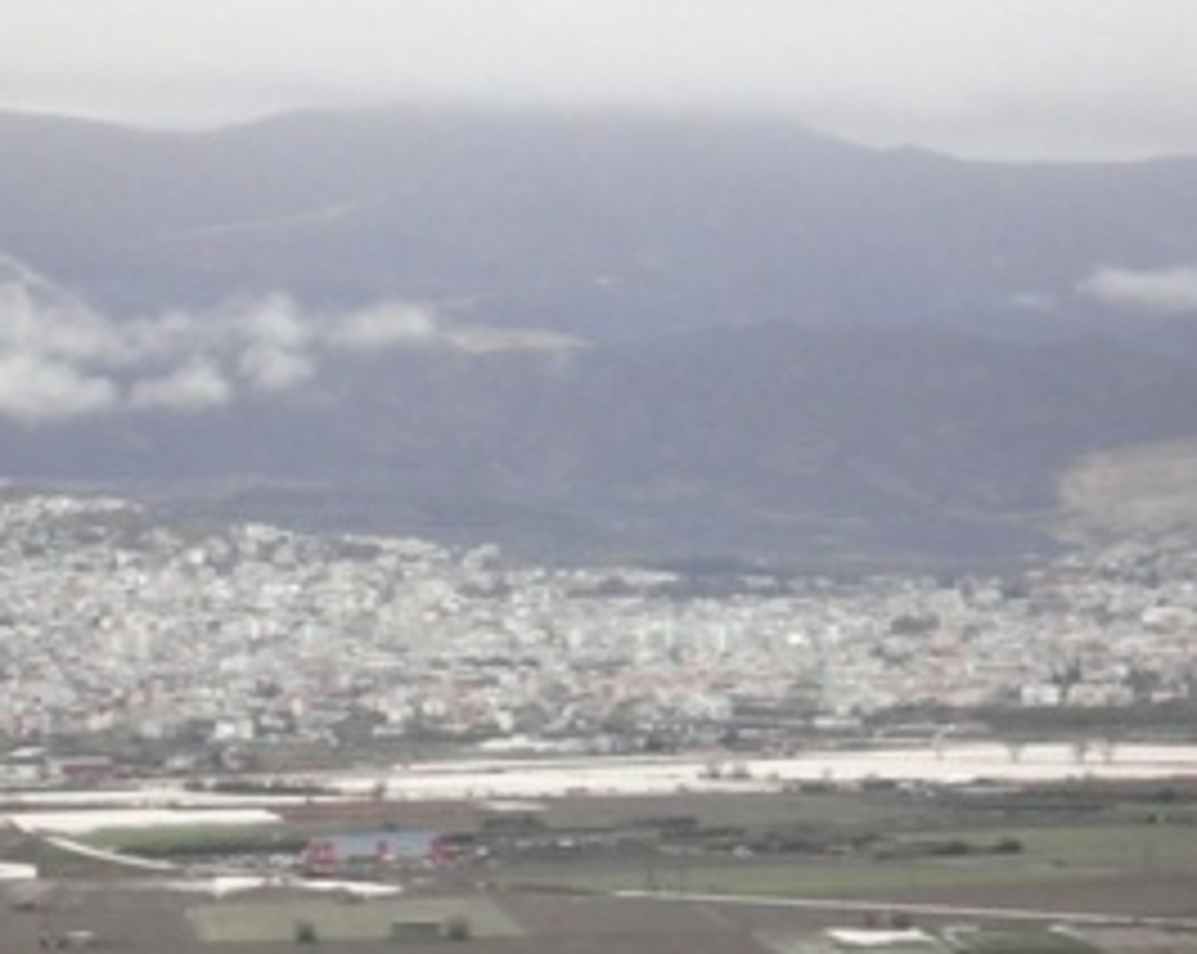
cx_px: 320
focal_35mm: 247
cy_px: 900
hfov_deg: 7.8
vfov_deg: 6.2
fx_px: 8738
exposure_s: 1/125
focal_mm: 18.6
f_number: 5.9
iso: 160
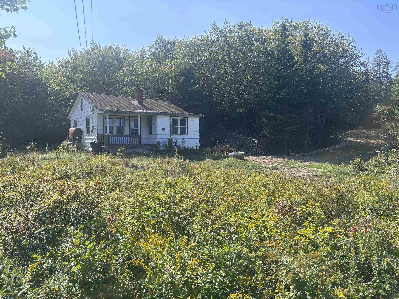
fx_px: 300
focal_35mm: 26
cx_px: 200
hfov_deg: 67.3
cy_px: 150
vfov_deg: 53.1
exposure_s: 1/1567
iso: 50
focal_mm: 5.96
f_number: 1.6
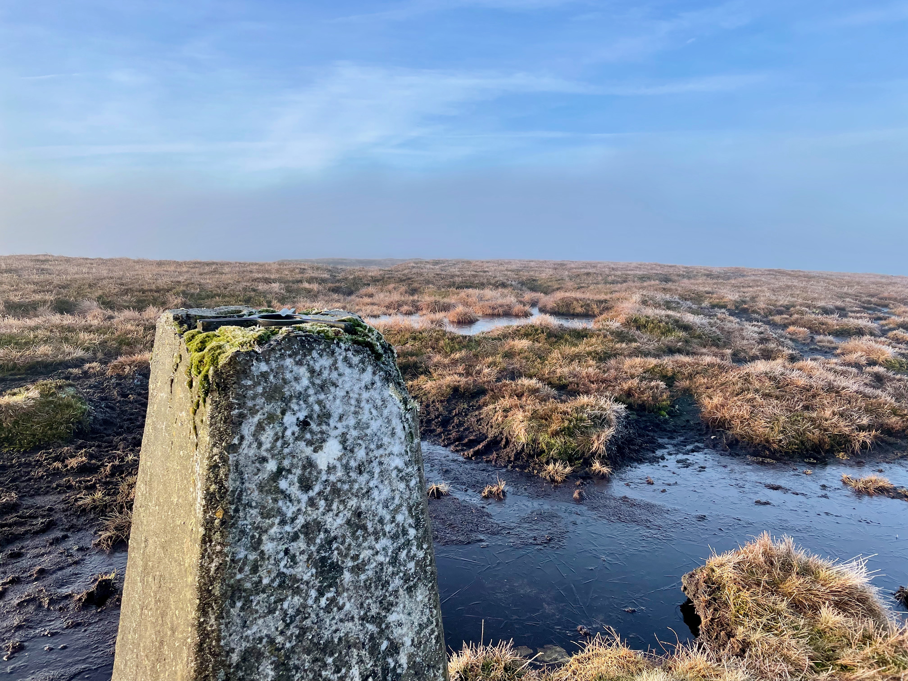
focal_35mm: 26
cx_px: 454
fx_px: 682
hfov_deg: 67.3
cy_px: 340
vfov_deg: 53.1
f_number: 1.6
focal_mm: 4.2
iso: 32
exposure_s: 1/1289
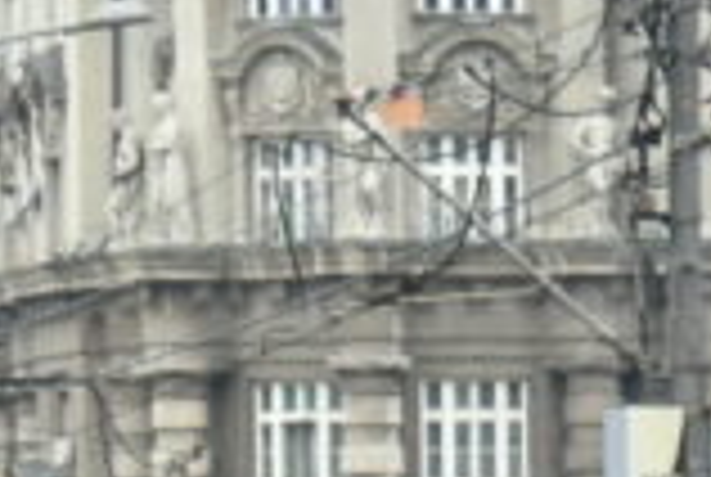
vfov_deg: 2.7
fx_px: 9973
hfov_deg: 4.1
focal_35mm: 504
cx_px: 567
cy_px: 848
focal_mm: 78
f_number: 4
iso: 500
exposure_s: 1/320
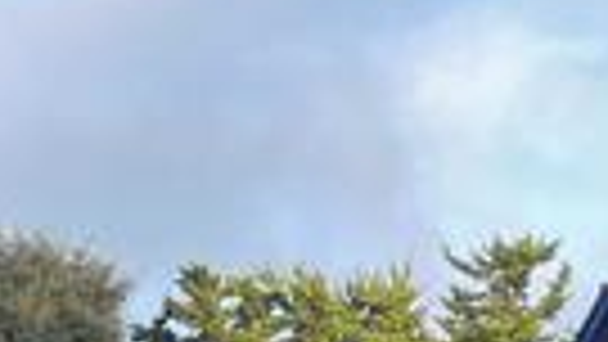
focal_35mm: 134
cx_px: -414
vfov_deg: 8.6
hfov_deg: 14.5
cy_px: 657
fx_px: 2161
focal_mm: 5.1
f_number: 1.6
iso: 50
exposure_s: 1/122
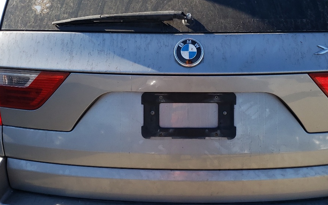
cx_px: 186
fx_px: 447
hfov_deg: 40.2
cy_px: 93
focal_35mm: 50
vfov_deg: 25.8
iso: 50
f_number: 1.5
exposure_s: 1/1250
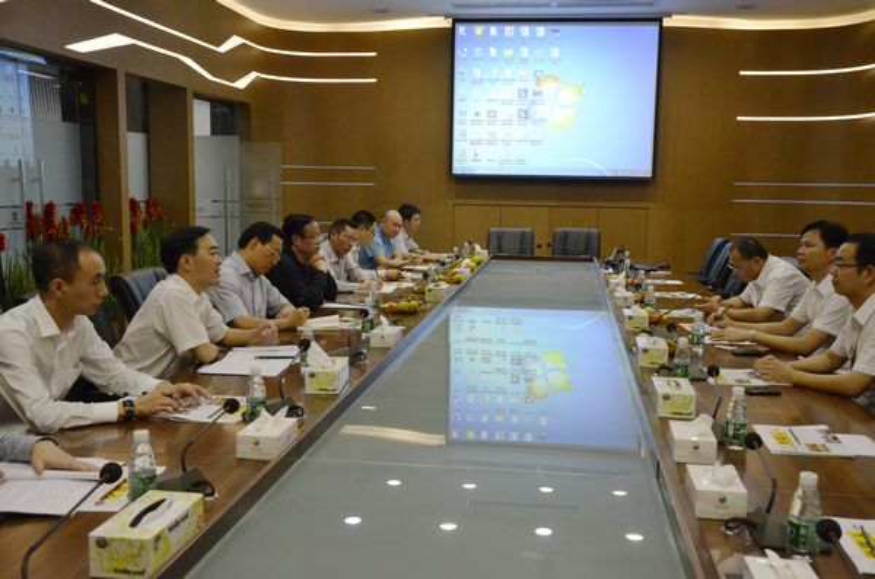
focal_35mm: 38
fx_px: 909
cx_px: 438
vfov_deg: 35.3
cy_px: 290
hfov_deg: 51.4
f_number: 5.6
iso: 3200
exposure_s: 1/125
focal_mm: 25
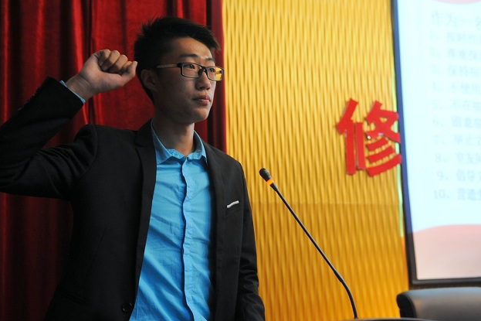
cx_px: 239
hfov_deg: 43.6
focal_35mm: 45
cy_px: 158
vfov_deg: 29.8
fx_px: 601
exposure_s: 1/20
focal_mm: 44
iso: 2200
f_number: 4
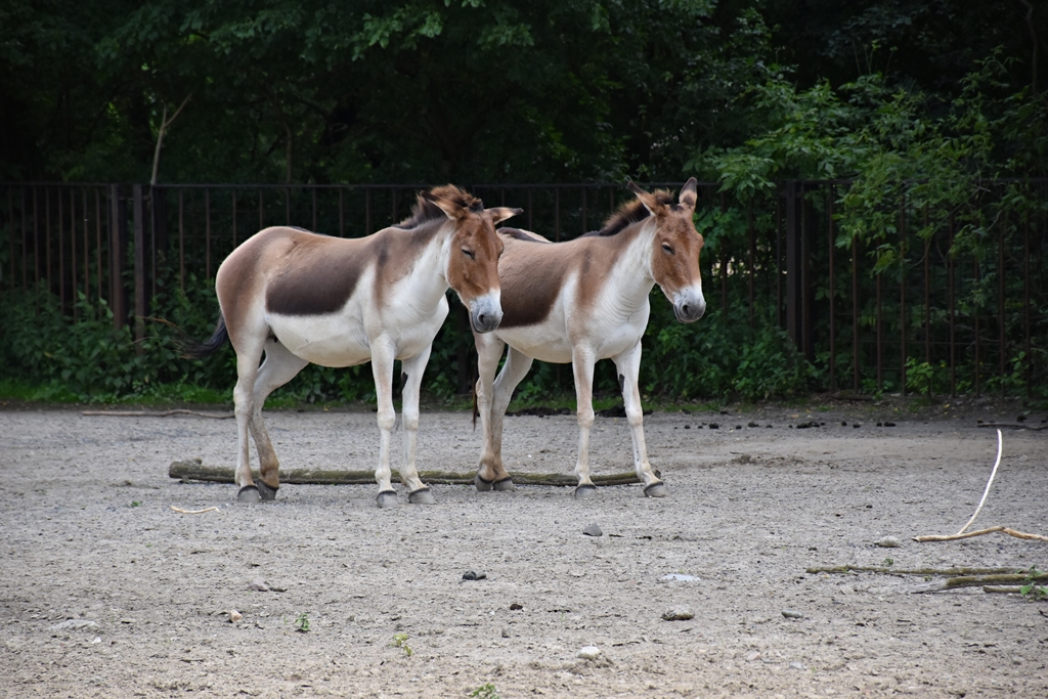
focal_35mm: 210
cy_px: 350
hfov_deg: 9.8
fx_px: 6114
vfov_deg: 6.5
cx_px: 524
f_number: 5.6
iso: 640
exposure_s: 1/1000
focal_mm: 140
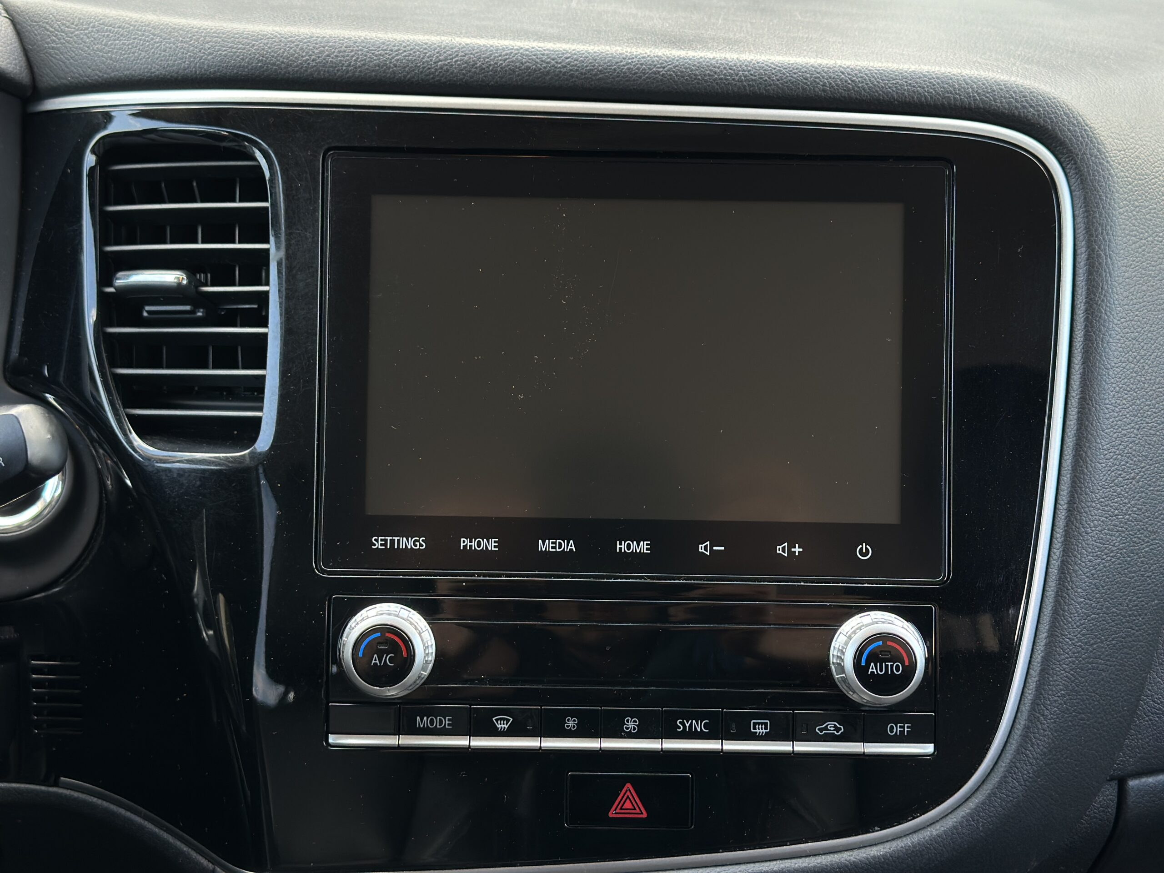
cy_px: 436
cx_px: 582
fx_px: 1614
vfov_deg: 30.3
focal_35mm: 48
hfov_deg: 39.7
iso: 125
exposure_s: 1/136
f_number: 1.78
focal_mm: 6.86
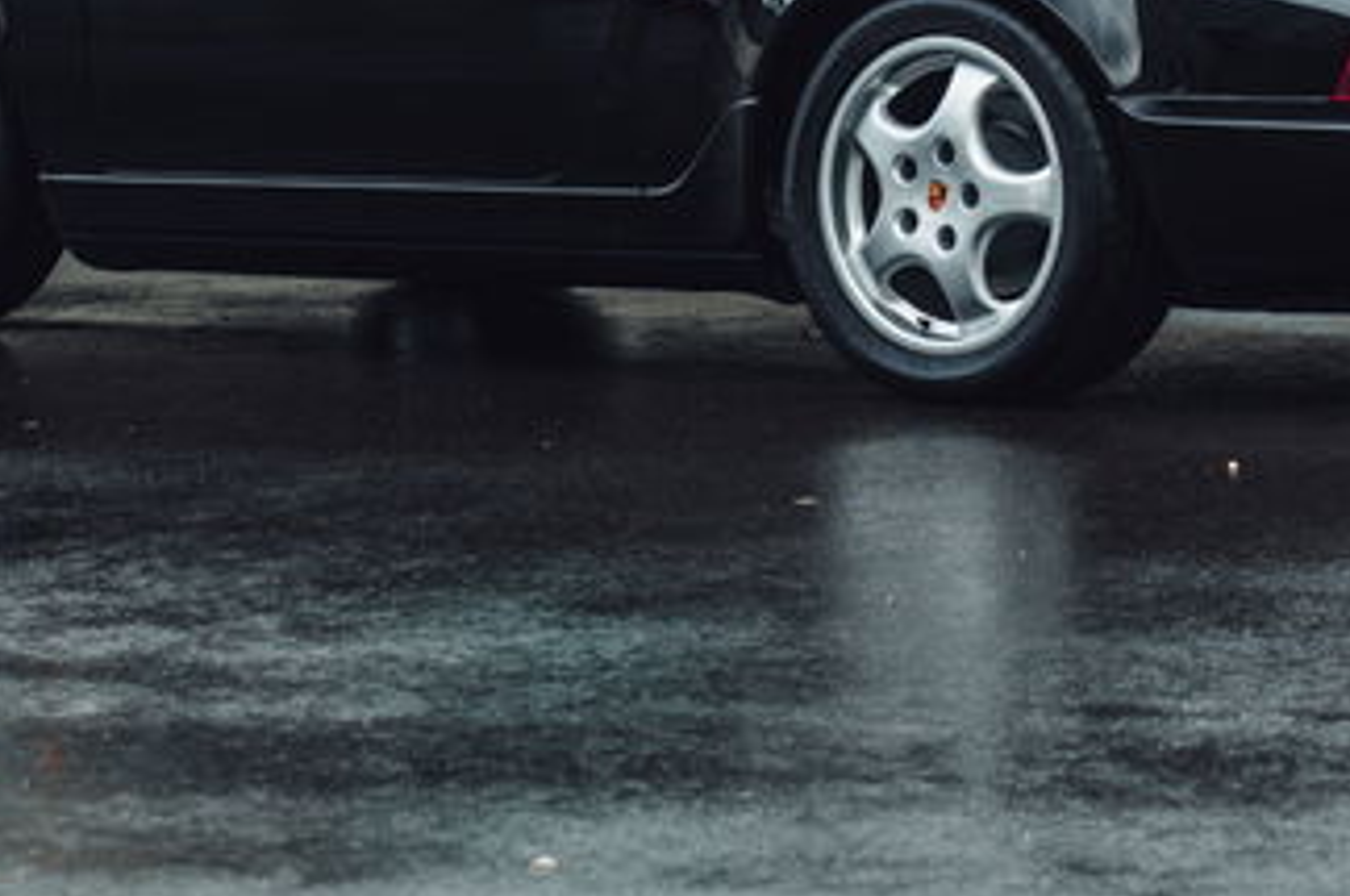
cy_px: -121
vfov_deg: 5.8
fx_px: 8874
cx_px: 796
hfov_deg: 8.7
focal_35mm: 237
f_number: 5.6
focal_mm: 100
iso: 400
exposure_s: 1/60
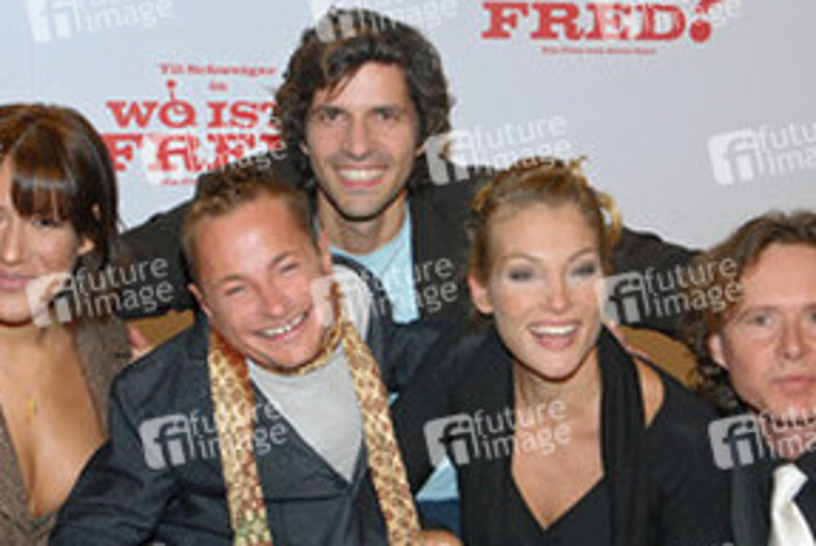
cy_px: 364
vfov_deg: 15.4
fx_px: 2019
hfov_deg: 22.8
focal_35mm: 89
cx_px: 418
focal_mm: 38
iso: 400
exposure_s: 1/250
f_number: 8
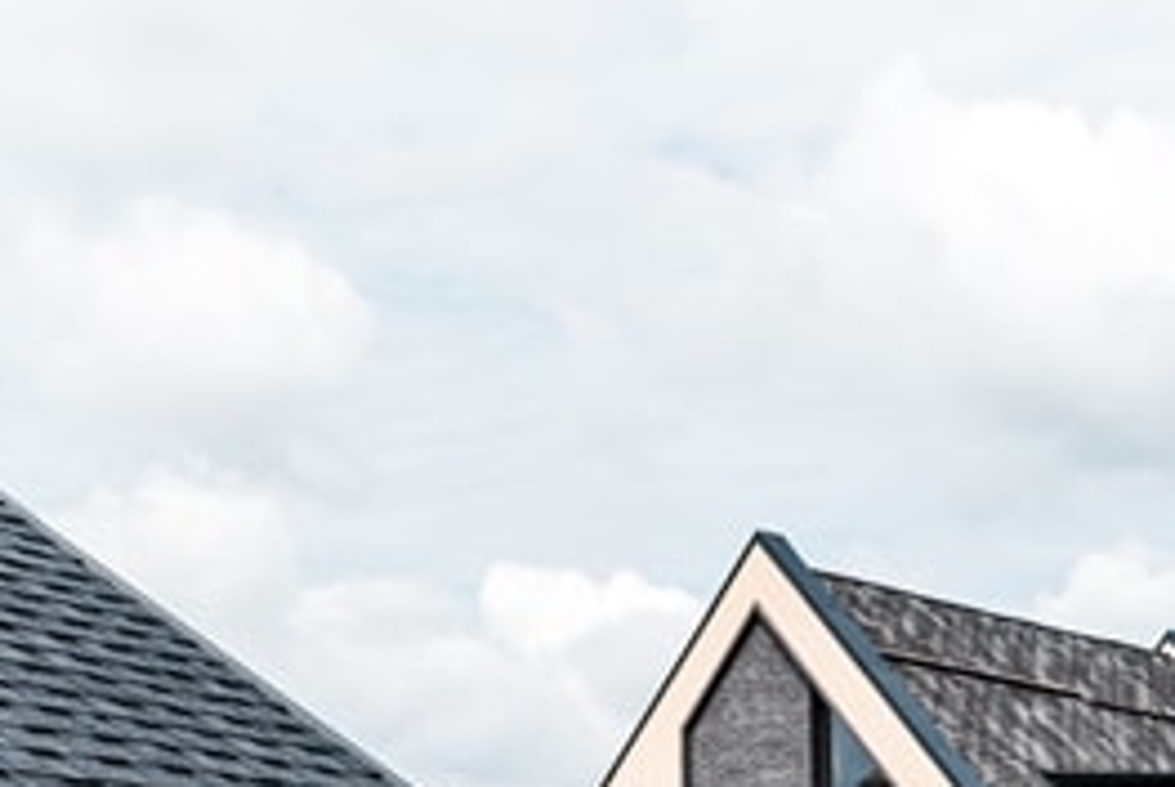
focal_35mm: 82
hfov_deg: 24.6
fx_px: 2679
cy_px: 805
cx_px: 773
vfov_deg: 16.3
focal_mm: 36
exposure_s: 1/1600
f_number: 3.5
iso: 100
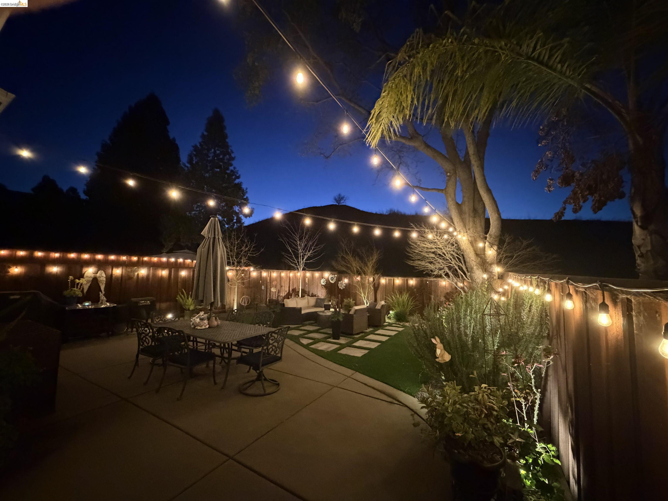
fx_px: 270
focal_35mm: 14
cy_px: 250
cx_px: 334
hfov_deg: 102.1
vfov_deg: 85.7
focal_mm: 2.22
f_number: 2.2
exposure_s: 1/30
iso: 1600
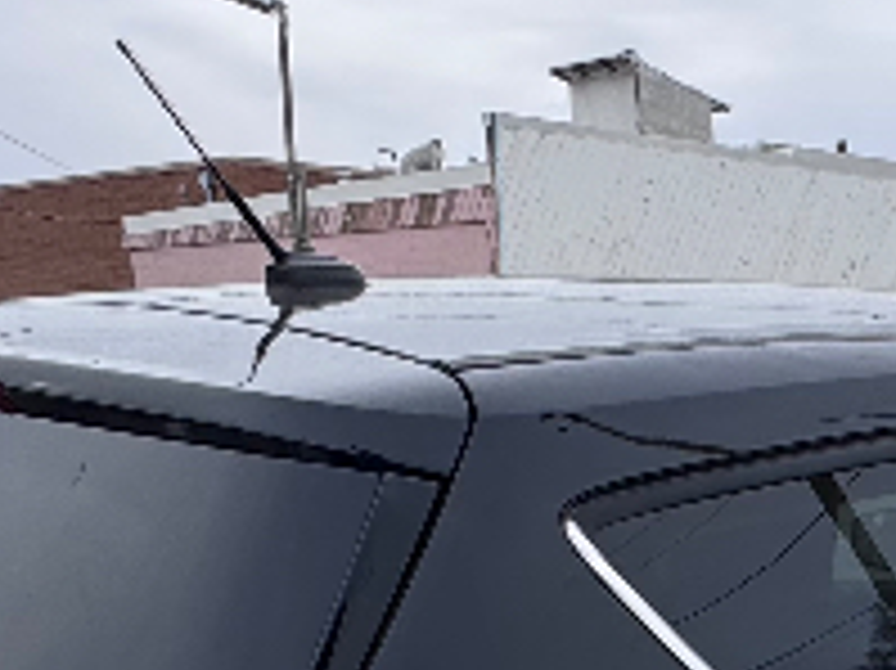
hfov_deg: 25.9
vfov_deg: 18.1
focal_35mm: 72
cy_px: 1025
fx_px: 1863
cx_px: 864
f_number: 2.2
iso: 40
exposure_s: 1/313
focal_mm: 2.22
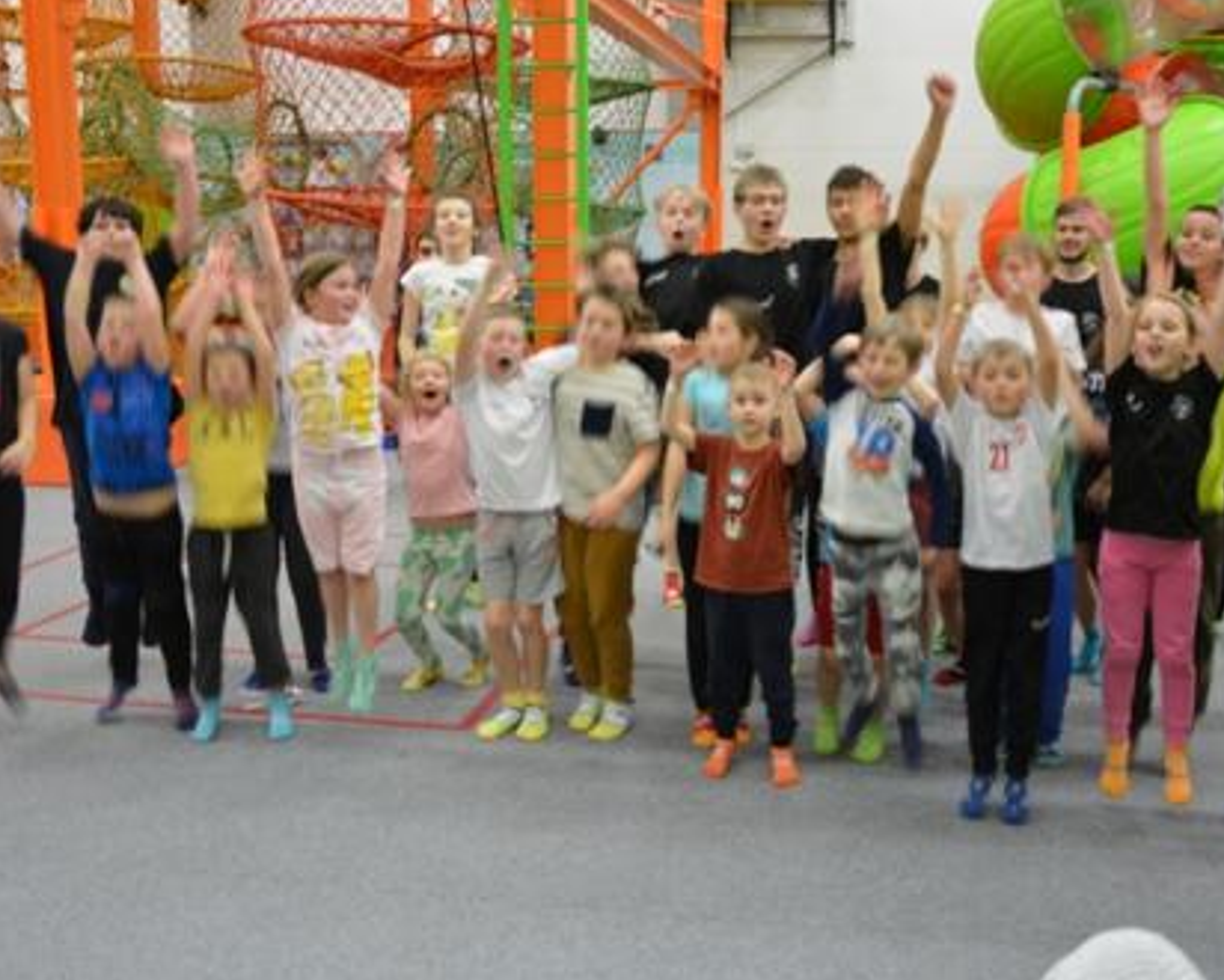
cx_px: 665
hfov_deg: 44.7
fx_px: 1486
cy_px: 490
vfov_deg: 36.5
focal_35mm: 41
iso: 1600
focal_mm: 24
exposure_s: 1/25
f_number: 3.8
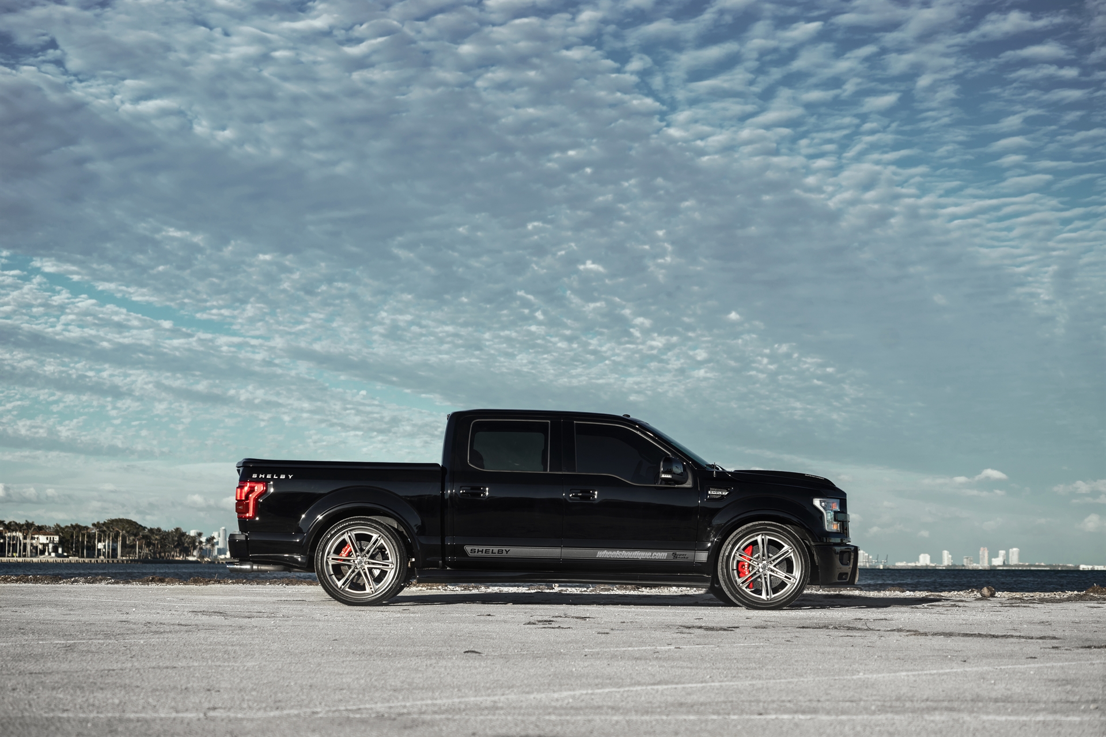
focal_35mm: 71
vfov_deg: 19.2
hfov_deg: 28.5
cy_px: 368
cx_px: 553
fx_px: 2181
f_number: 5
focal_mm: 71
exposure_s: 1/160
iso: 50
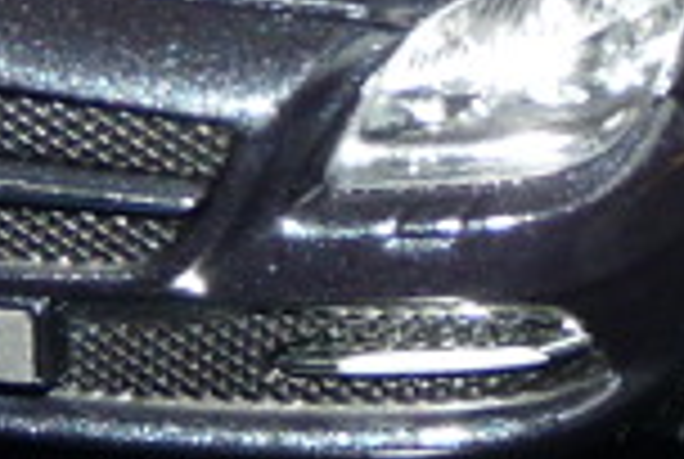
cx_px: 486
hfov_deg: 4.1
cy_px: -468
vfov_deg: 2.7
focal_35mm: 502
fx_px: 9557
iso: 100
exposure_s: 1/60
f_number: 4
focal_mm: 11.5
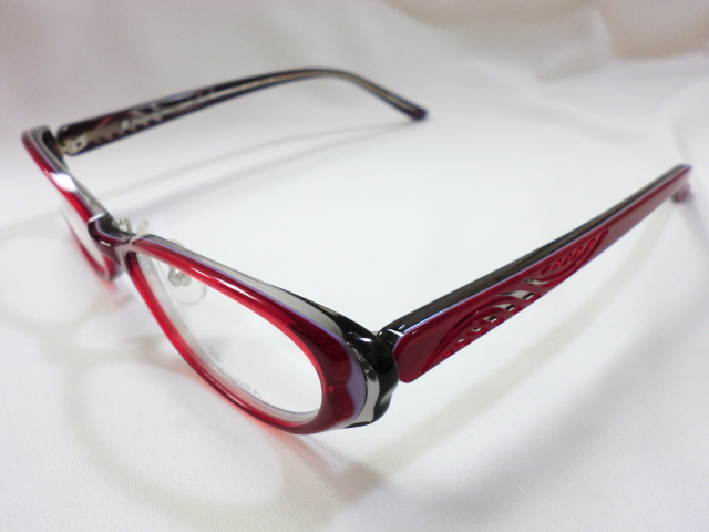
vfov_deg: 44.2
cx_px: 354
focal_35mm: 32
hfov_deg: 56.8
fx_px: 655
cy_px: 266
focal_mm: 5.8
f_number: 3.5
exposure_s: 1/60
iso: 125
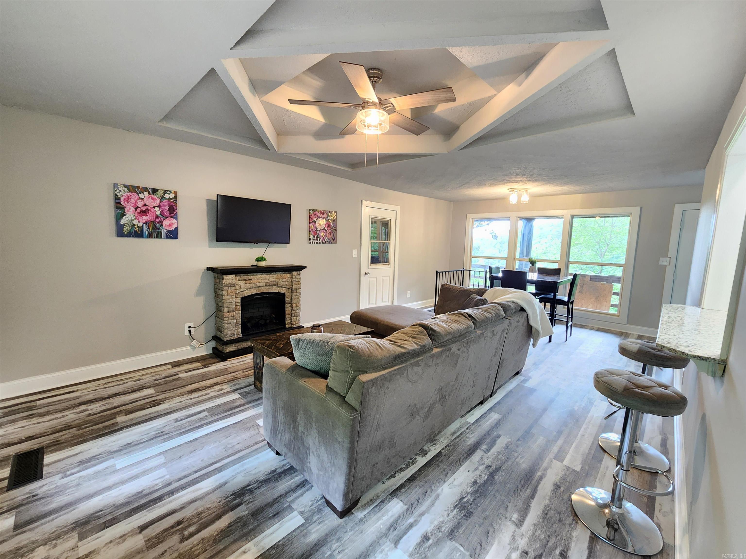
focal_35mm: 13
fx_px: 280
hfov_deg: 106.2
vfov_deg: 89.9
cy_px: 280
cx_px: 373
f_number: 2.2
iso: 400
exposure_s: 1/30
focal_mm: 2.2
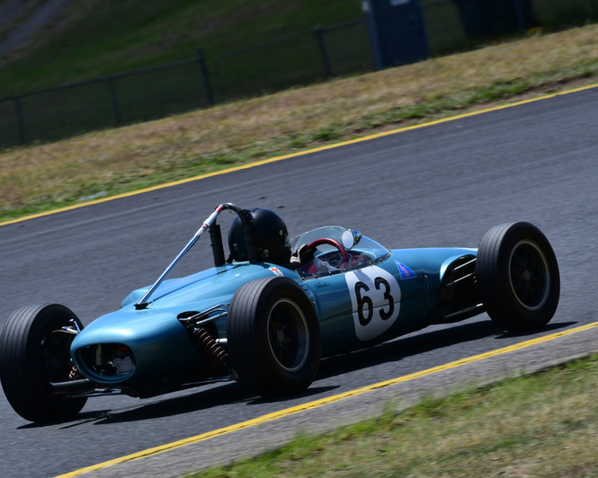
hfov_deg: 3.1
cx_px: 352
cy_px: 239
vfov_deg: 2.5
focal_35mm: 627
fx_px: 11097
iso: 320
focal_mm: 370
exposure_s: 1/640
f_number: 13
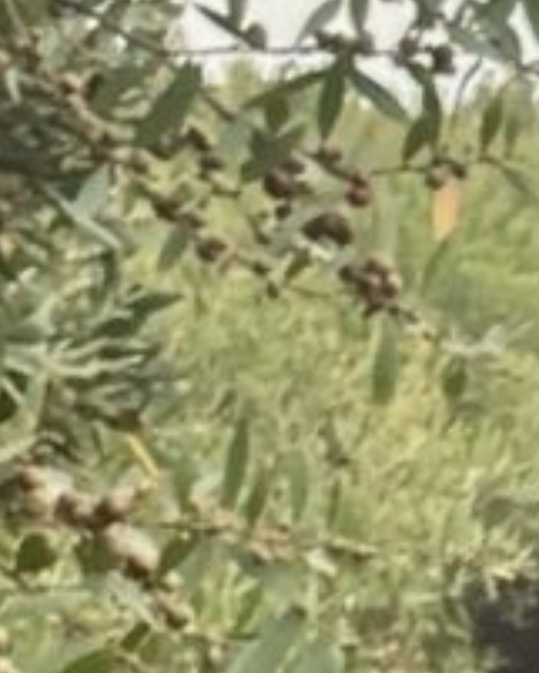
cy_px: 887
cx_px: 1122
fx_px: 3567
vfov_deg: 10.5
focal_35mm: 179
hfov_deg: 8.2
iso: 32
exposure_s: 1/172
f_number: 1.9
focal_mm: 2.69
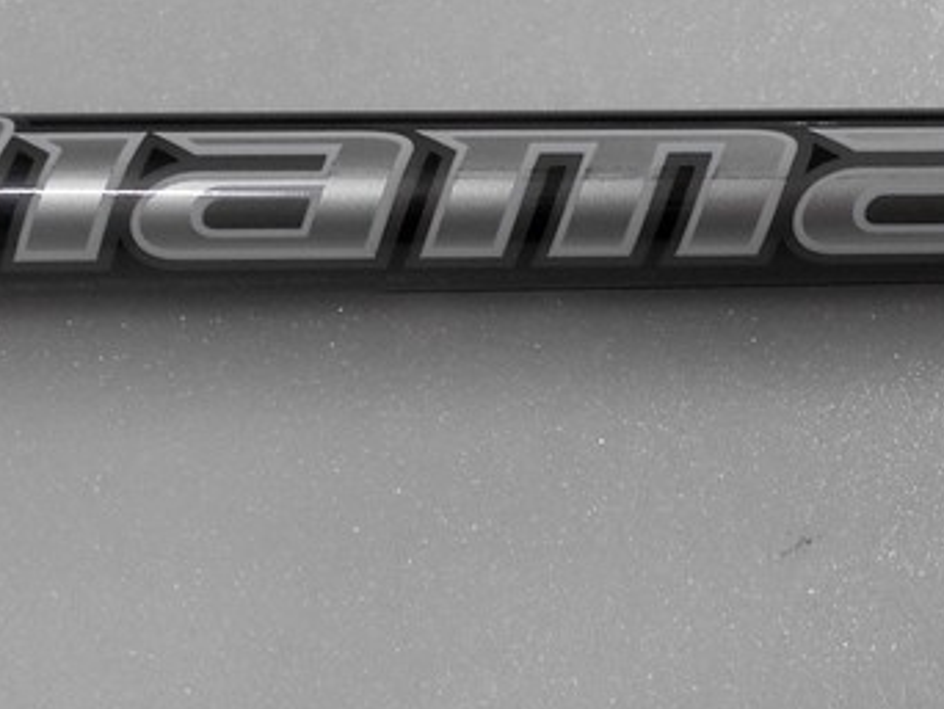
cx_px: 640
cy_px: 295
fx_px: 2074
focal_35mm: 76
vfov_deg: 19.4
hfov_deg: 25.5
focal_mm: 4.6
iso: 80
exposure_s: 1/50
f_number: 3.2
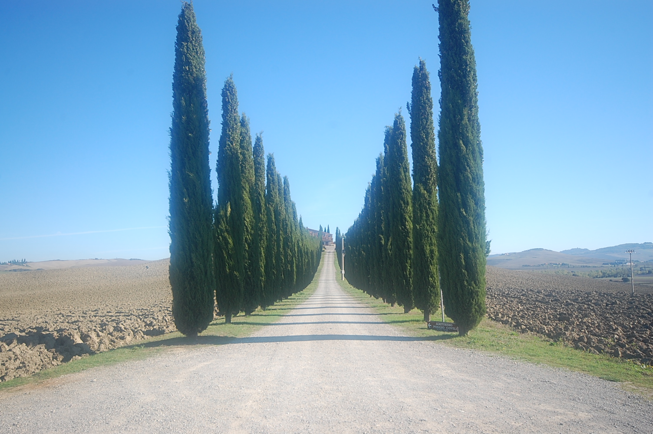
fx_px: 544
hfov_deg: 62.0
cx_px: 326
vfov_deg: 43.5
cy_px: 217
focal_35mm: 30
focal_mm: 20
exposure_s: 1/200
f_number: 7.1
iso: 200
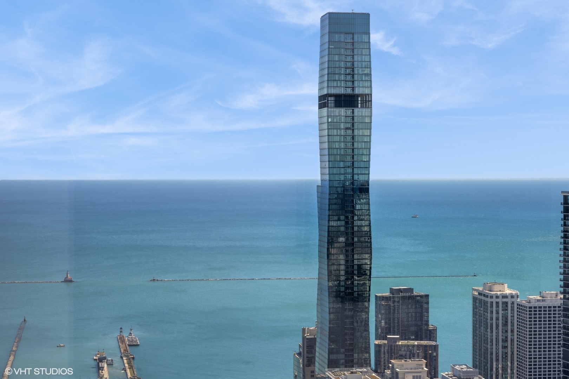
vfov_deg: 19.5
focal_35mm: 70
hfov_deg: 28.8
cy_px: 190
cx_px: 284
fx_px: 1106
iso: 200
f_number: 9.5
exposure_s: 1/250
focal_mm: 70
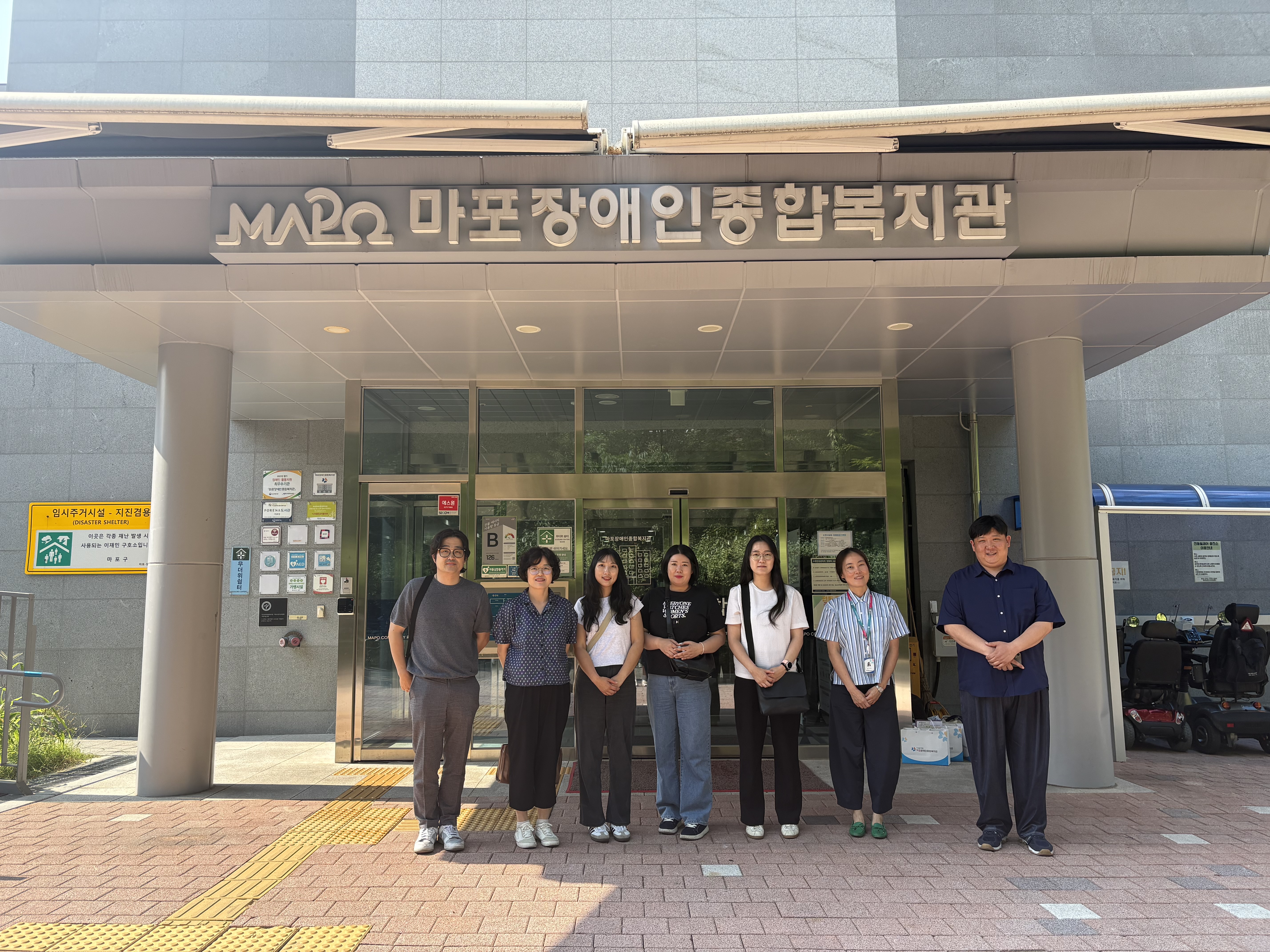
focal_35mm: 26
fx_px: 954
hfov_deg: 67.3
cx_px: 635
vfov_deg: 53.1
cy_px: 476
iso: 64
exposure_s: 1/830
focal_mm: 5.96
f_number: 1.6
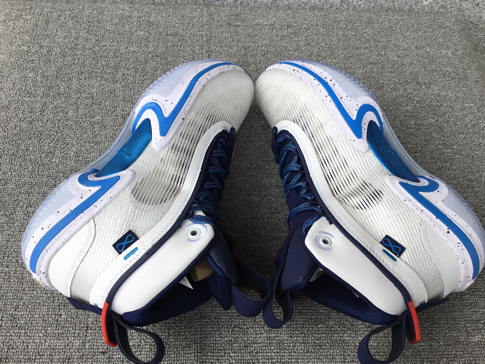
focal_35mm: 32
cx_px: 243
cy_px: 181
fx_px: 448
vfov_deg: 44.2
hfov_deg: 56.8
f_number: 2.4
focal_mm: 3.3
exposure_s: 1/213
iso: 25
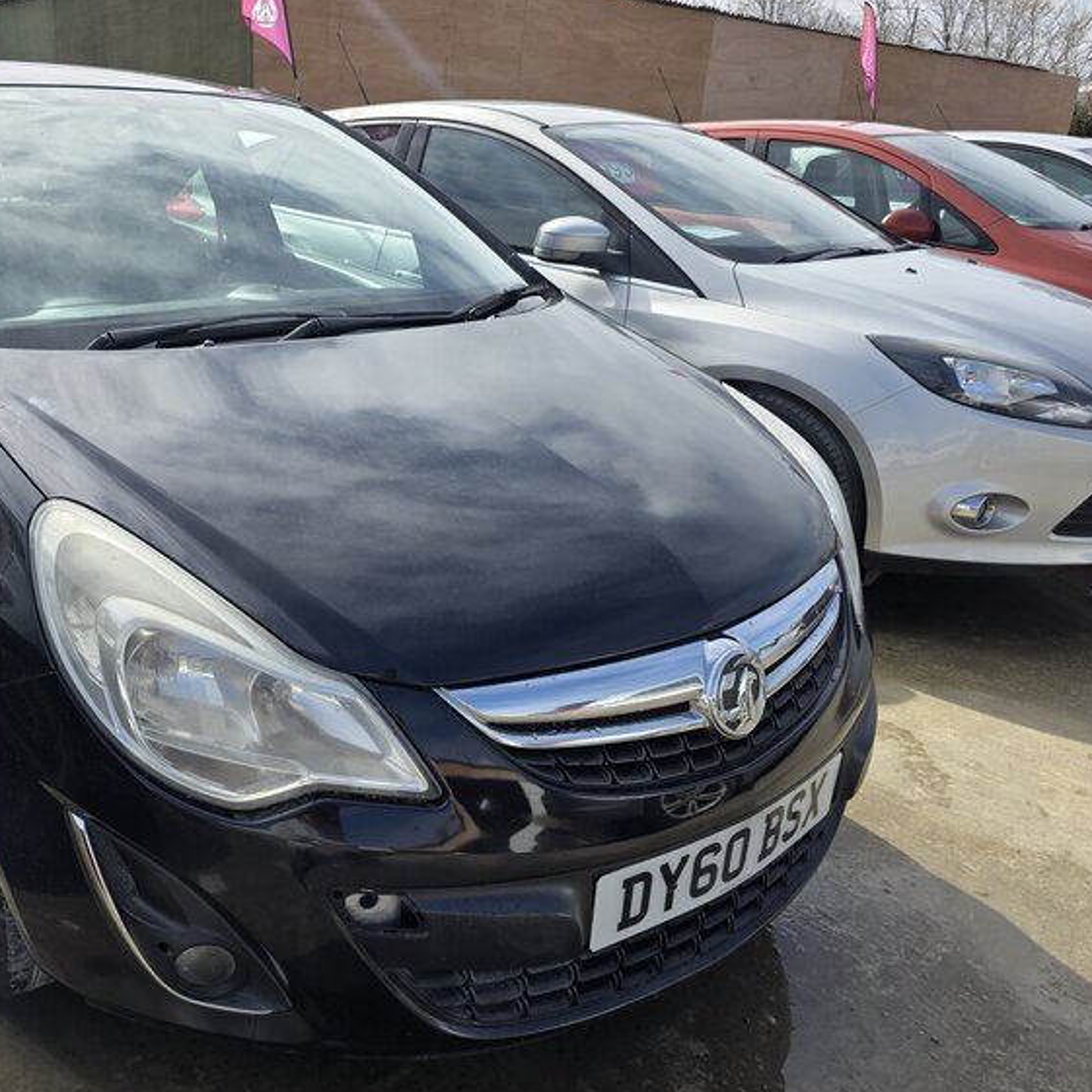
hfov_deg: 53.9
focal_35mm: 29
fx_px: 1035
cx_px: 321
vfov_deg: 55.6
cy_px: 576
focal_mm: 6.3
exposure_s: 1/5153
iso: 80
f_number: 1.7
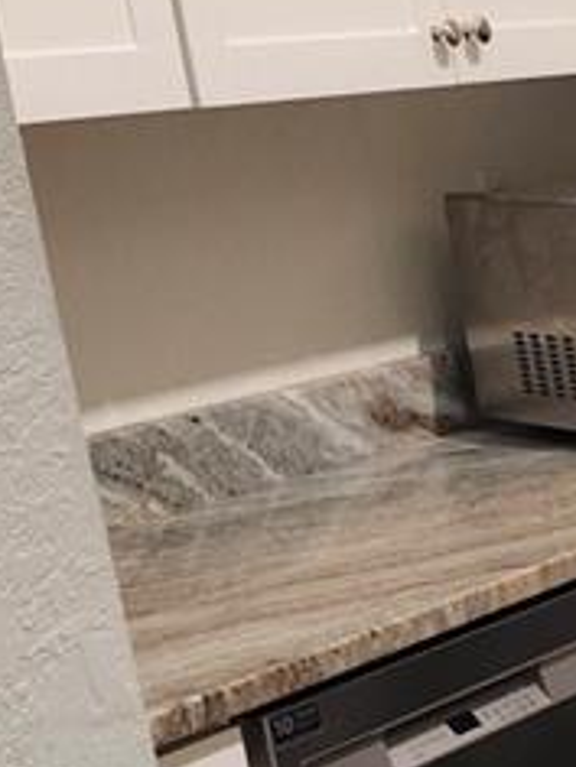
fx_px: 2596
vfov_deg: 15.9
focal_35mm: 117
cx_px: 1341
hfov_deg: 10.9
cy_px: 1020
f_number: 1.8
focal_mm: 5.54
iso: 640
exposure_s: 1/60
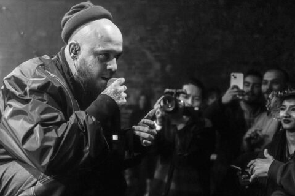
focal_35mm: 47
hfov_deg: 41.9
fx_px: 385
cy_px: 105
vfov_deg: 28.6
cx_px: 140
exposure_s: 1/200
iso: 500
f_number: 1.4
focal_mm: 23
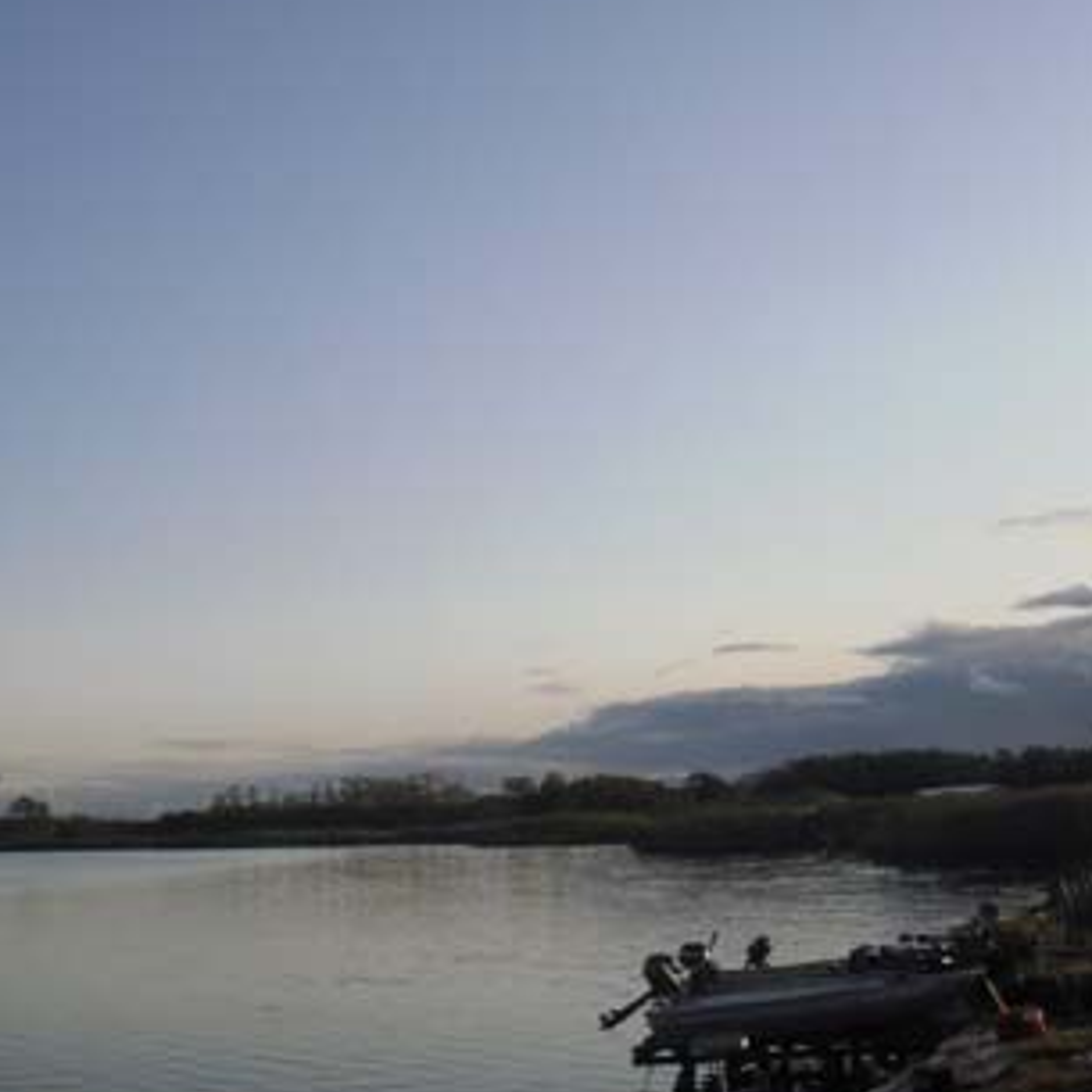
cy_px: 557
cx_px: 405
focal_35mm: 55
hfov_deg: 30.9
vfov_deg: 31.1
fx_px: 1963
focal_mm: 6.7
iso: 100
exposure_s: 1/200
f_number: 6.6
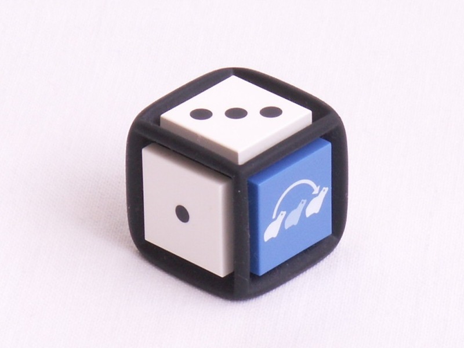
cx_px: 232
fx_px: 1756
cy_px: 174
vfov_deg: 11.3
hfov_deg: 15.1
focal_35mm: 131
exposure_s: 1/2.5
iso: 50
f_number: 8
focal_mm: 21.35
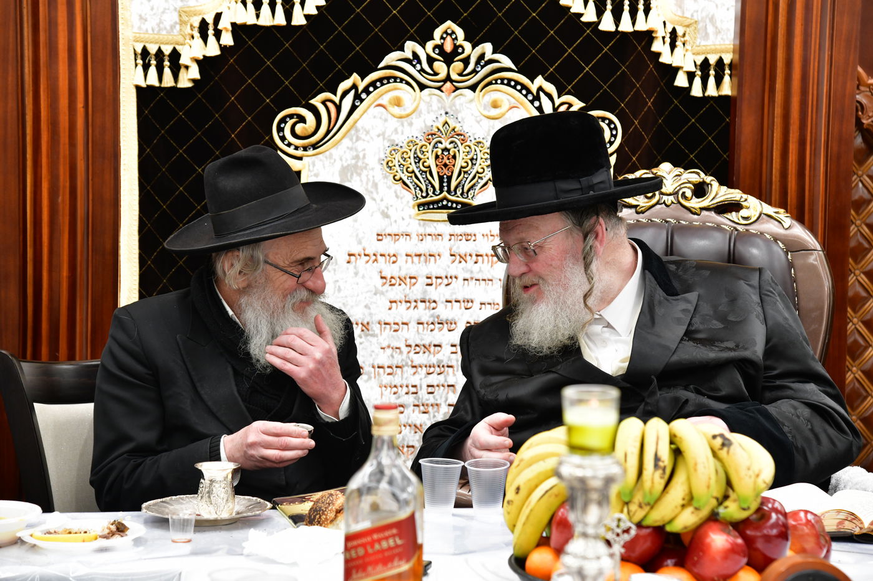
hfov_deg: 22.1
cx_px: 436
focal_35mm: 92
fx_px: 2231
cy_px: 290
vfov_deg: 14.9
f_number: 6.3
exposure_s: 1/100
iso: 1600
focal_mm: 92
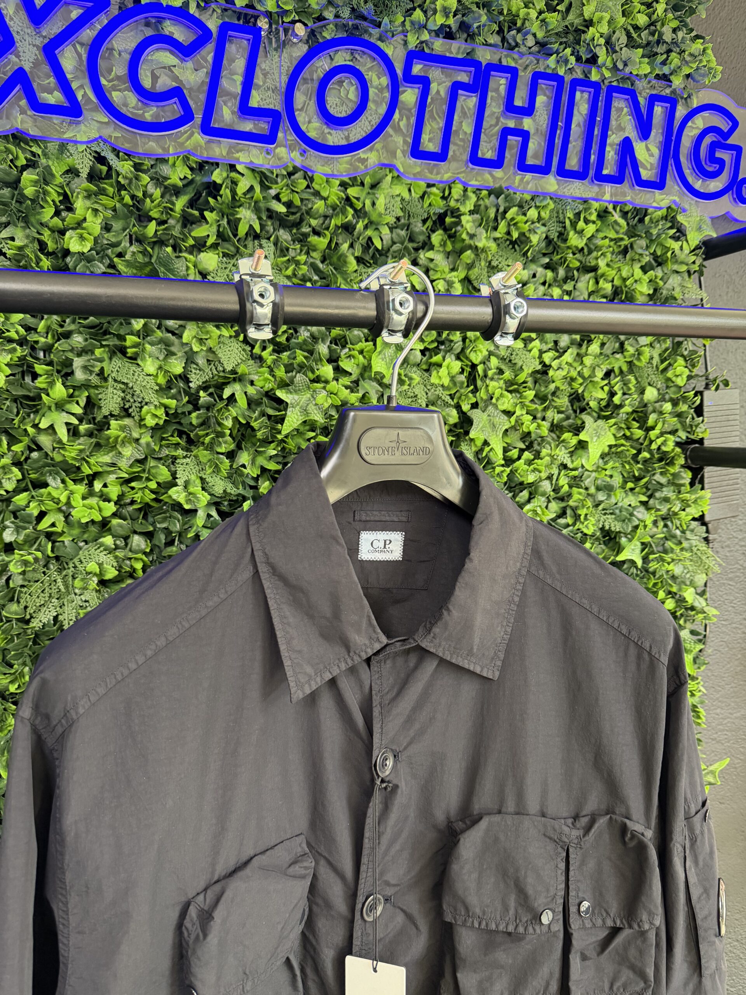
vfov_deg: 71.6
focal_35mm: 24
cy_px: 498
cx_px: 373
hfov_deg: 56.8
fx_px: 690
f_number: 1.78
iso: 640
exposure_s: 1/50
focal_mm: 6.76
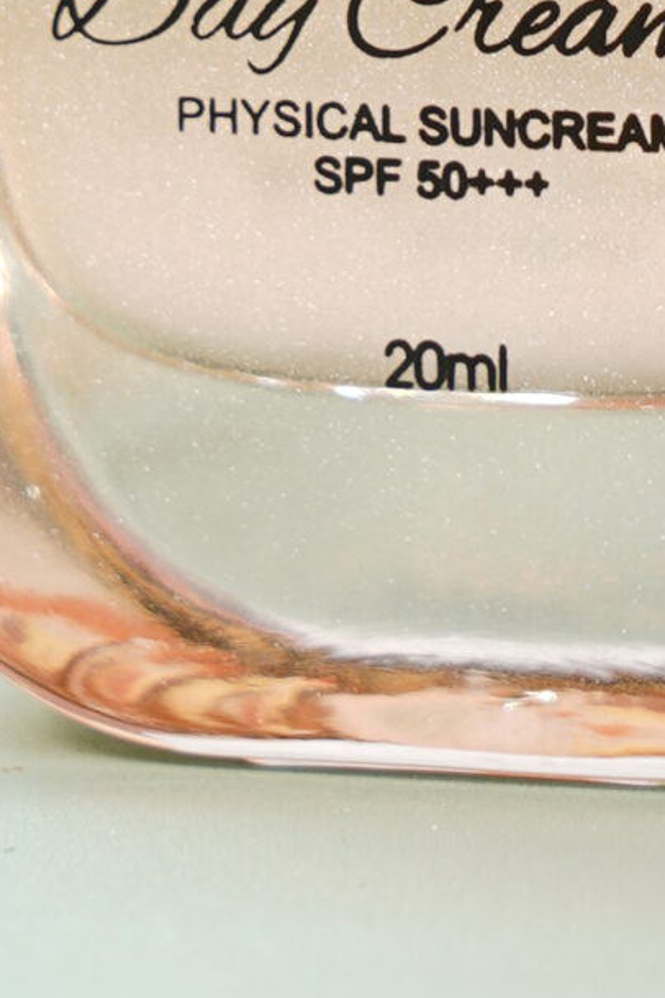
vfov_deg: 3.1
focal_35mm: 660
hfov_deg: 2.1
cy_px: -557
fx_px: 18286
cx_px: 469
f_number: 6.3
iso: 50
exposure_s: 1/3
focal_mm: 105
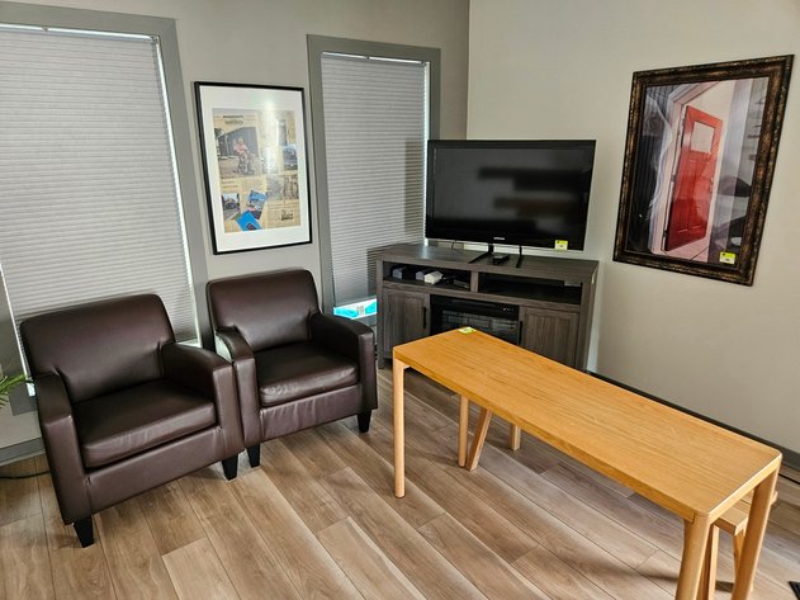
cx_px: 400
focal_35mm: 23
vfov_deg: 58.9
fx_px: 531
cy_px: 300
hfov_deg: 73.9
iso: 400
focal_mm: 5.4
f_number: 1.8
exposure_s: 1/120
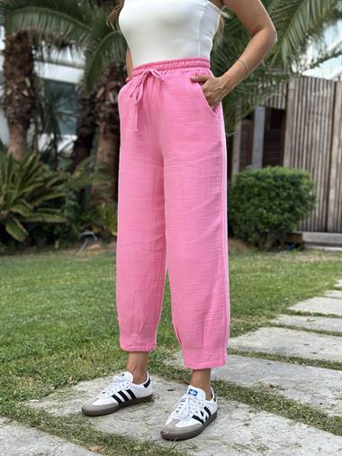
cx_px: 171
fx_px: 632
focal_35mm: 48
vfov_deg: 39.6
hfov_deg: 30.3
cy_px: 228
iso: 80
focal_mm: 6.86
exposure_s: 1/326
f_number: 1.78
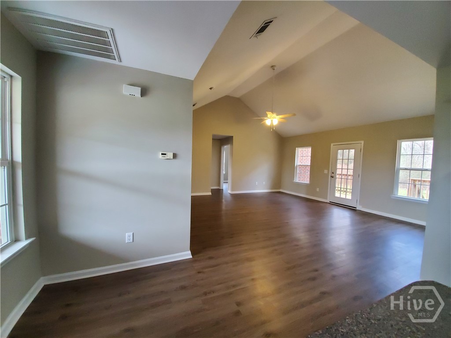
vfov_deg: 89.9
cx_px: 226
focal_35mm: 13
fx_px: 169
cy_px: 169
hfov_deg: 106.2
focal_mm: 1.8
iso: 500
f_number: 2.2
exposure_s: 1/59
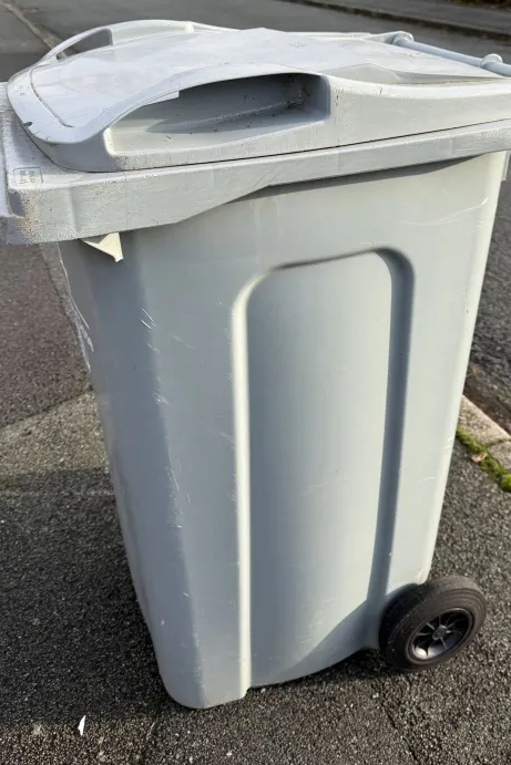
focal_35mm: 26
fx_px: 553
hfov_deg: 49.6
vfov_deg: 69.4
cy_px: 374
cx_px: 252
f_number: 1.78
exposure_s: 1/1060
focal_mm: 6.76
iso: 80
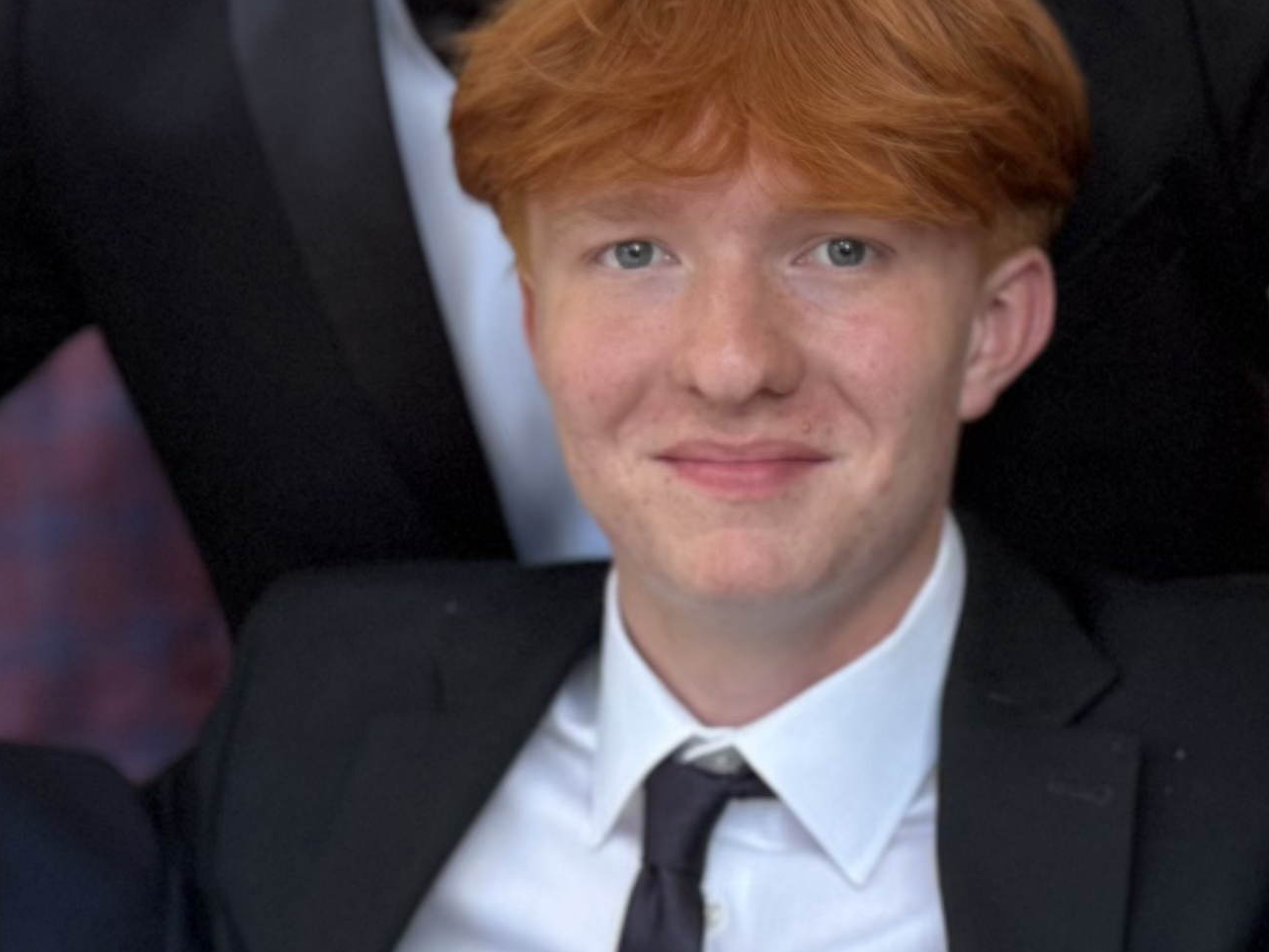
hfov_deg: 59.4
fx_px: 1100
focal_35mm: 30
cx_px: 765
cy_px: 439
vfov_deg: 46.8
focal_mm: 6.76
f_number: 1.78
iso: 125
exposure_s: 1/120
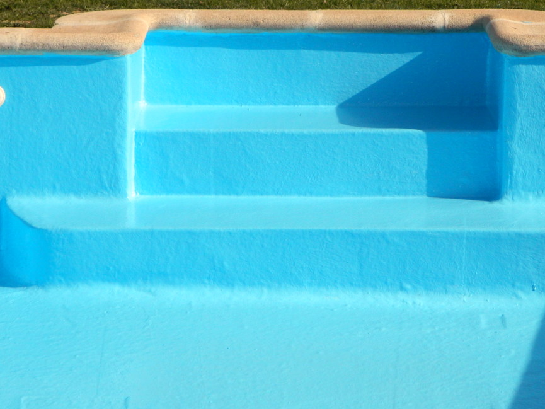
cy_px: 224
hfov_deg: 11.0
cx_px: 348
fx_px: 2819
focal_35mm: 179
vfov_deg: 8.3
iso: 110
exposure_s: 1/160
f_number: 13.4
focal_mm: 23.2
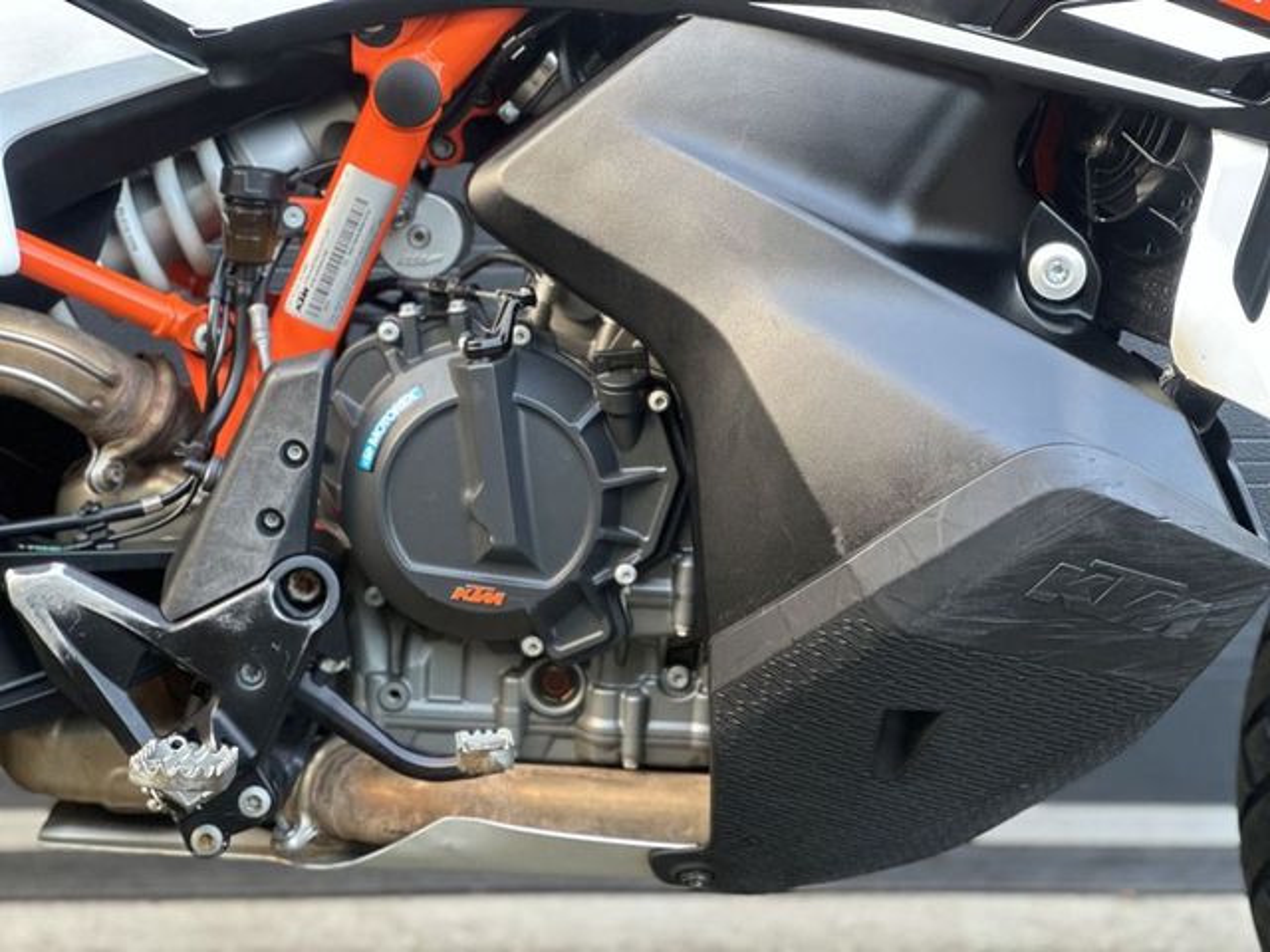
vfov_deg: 19.1
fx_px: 2825
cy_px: 476
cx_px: 635
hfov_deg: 25.3
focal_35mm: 77
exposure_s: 1/40
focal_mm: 9
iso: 200
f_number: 2.8
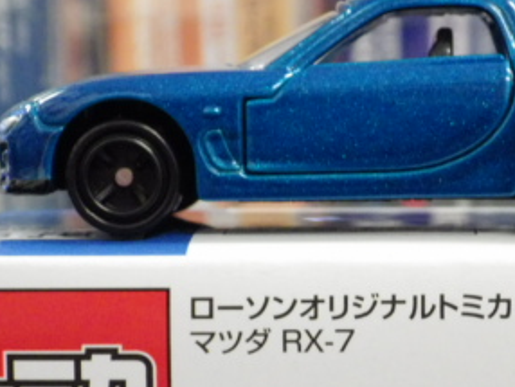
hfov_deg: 14.9
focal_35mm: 132
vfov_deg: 11.2
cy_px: 324
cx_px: 366
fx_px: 1965
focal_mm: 10.7
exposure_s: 1/30
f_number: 4
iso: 800
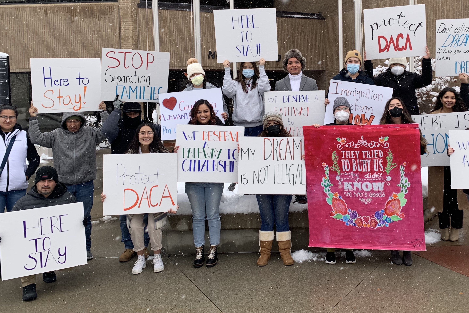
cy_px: 115
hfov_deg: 50.2
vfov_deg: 34.8
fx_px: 495
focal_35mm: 38
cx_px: 293
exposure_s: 1/474
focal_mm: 4.25
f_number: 1.8
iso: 25
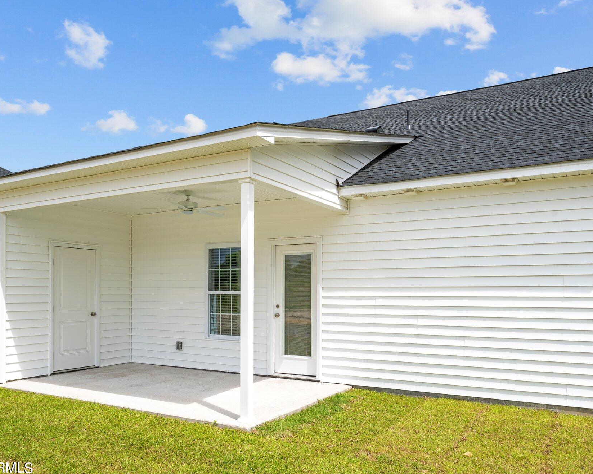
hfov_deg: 62.2
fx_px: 491
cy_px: 245
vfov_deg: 51.5
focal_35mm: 28
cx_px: 298
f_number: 9
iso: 100
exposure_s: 1/200
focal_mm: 24
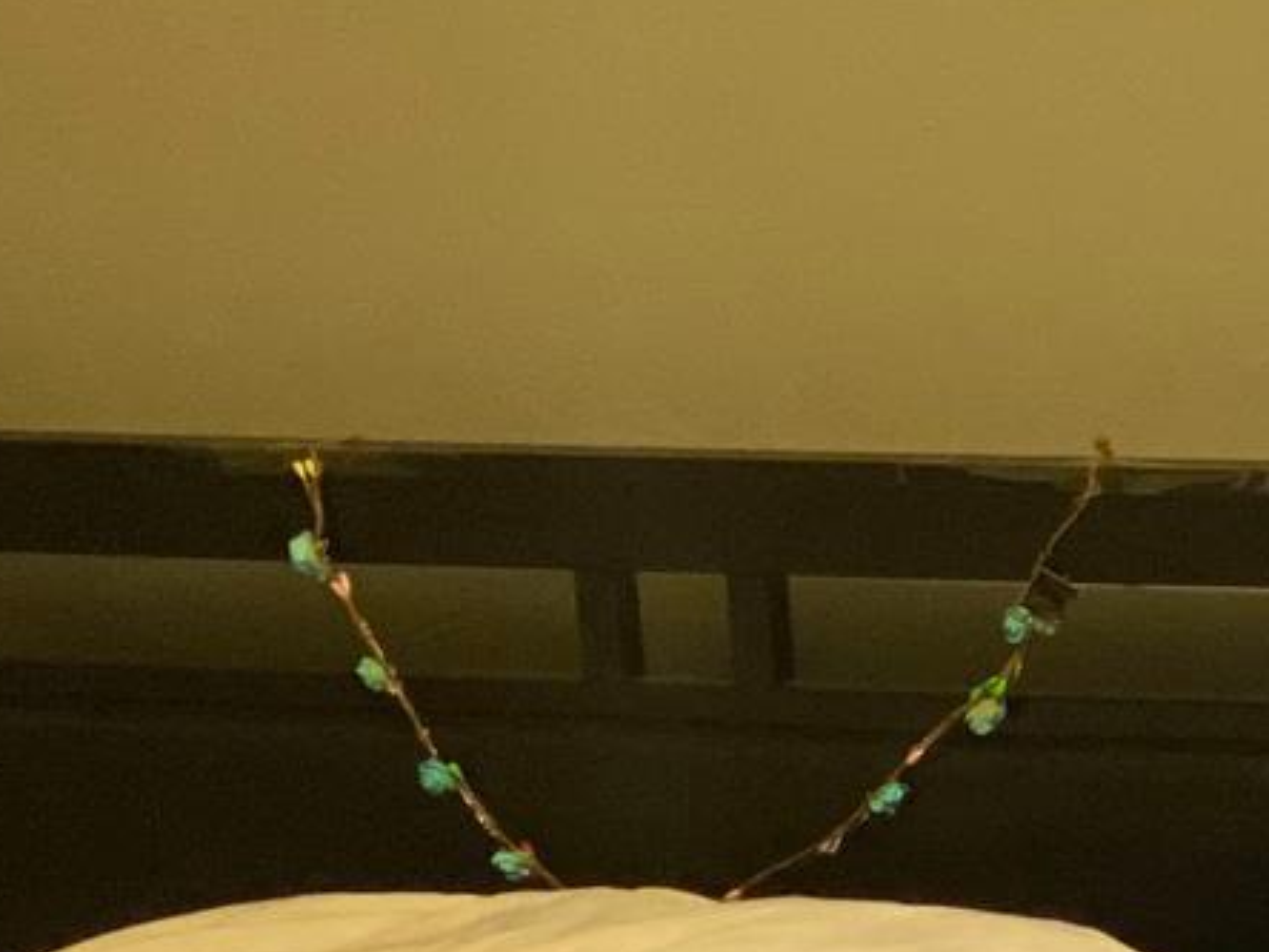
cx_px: 2015
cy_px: 1401
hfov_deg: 8.1
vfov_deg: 6.1
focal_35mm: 240
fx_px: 8798
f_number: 2
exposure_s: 1/30
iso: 400
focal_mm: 6
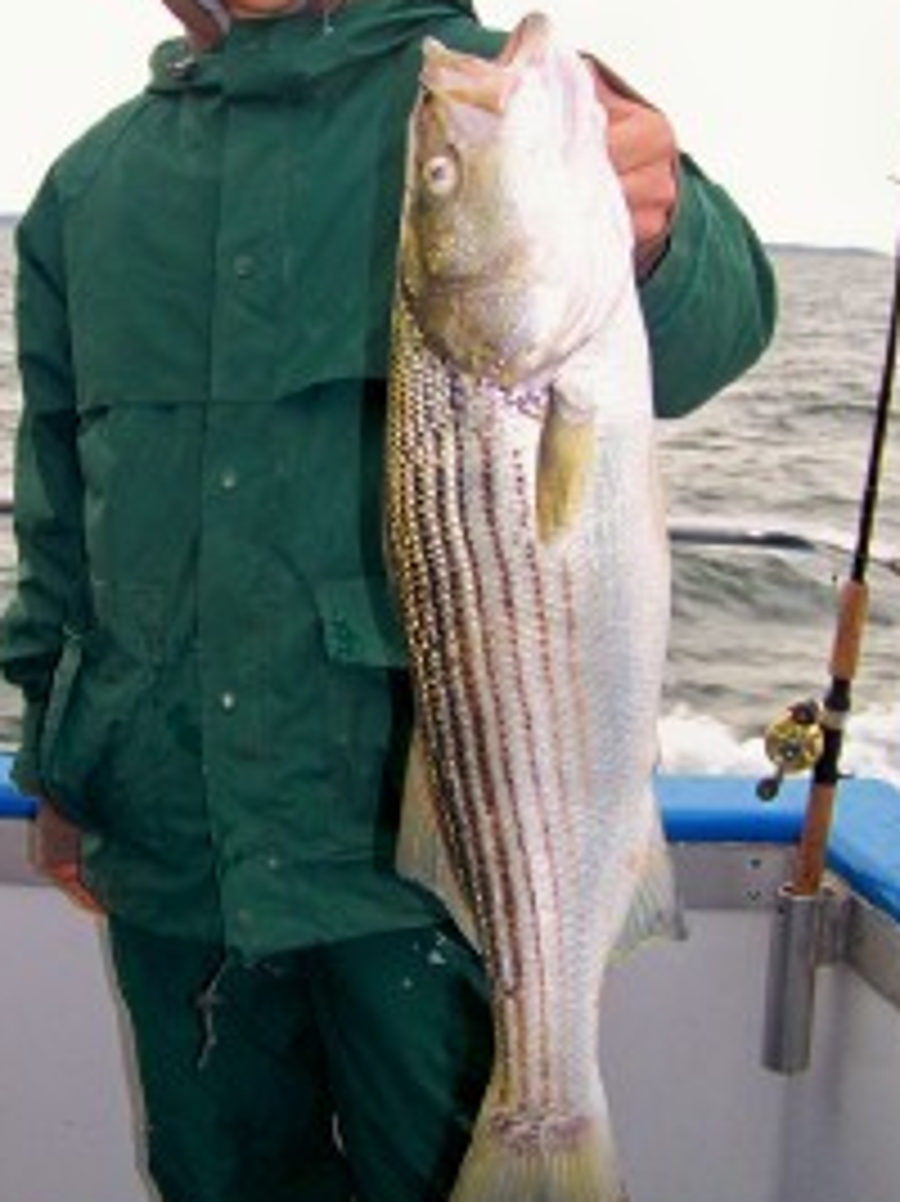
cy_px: 437
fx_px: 1873
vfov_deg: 35.3
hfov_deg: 26.9
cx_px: 338
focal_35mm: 54
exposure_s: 1/125
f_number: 2.8
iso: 64
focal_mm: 5.85
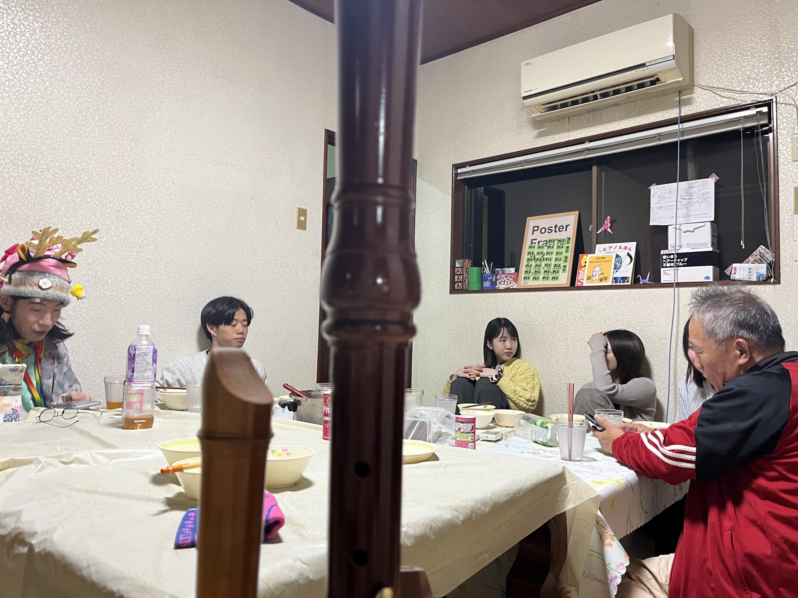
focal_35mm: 26
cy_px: 299
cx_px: 399
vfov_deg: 53.1
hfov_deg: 67.3
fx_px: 599
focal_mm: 5.1
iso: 200
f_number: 1.6
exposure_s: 1/52
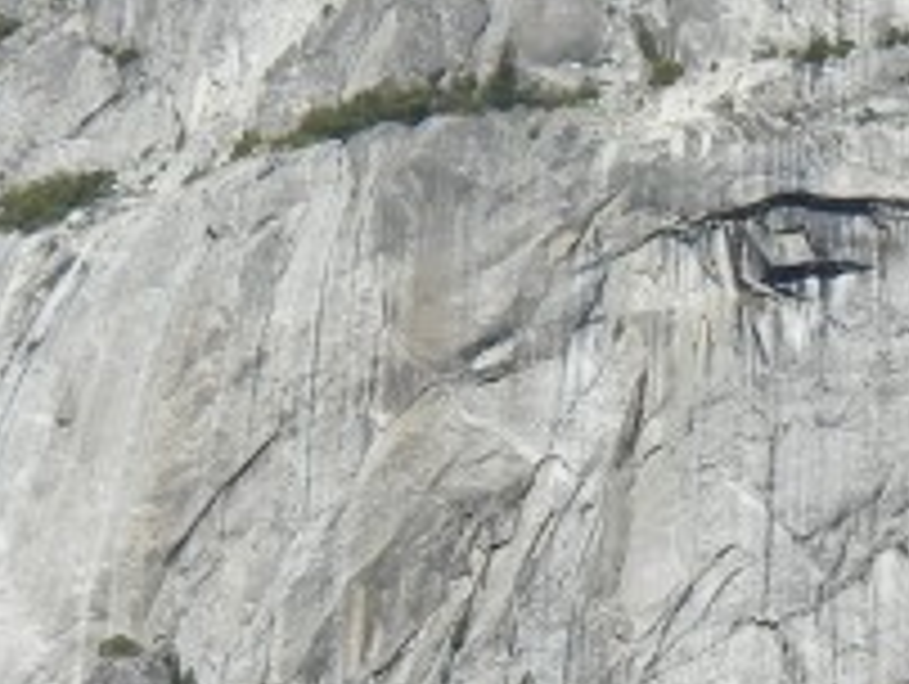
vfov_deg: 9.8
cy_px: 274
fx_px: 3996
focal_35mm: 152
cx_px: 558
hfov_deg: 13.0
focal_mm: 5.4
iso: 160
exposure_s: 1/427
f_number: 7
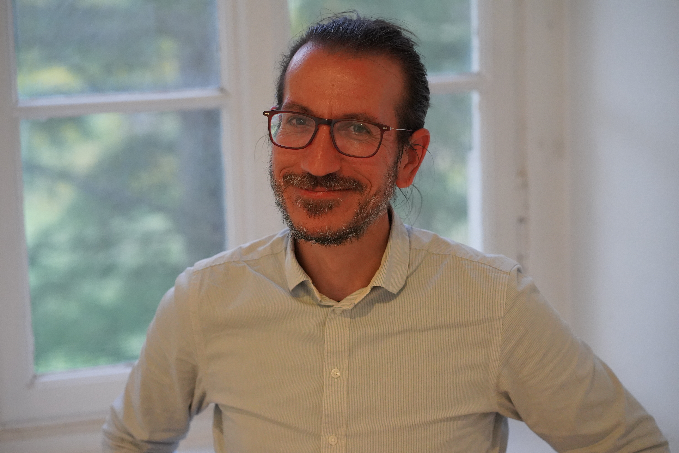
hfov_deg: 23.9
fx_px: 1603
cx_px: 340
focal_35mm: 85
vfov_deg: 16.1
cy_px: 226
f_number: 4
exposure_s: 1/160
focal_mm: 85
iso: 8000
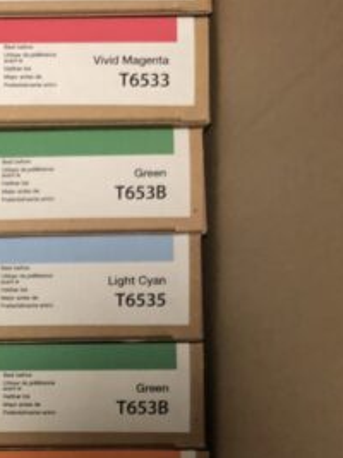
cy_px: 451
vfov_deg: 22.5
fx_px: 1111
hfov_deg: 16.4
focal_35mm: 84
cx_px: -123
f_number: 1.8
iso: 40
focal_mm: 3.99
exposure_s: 1/17
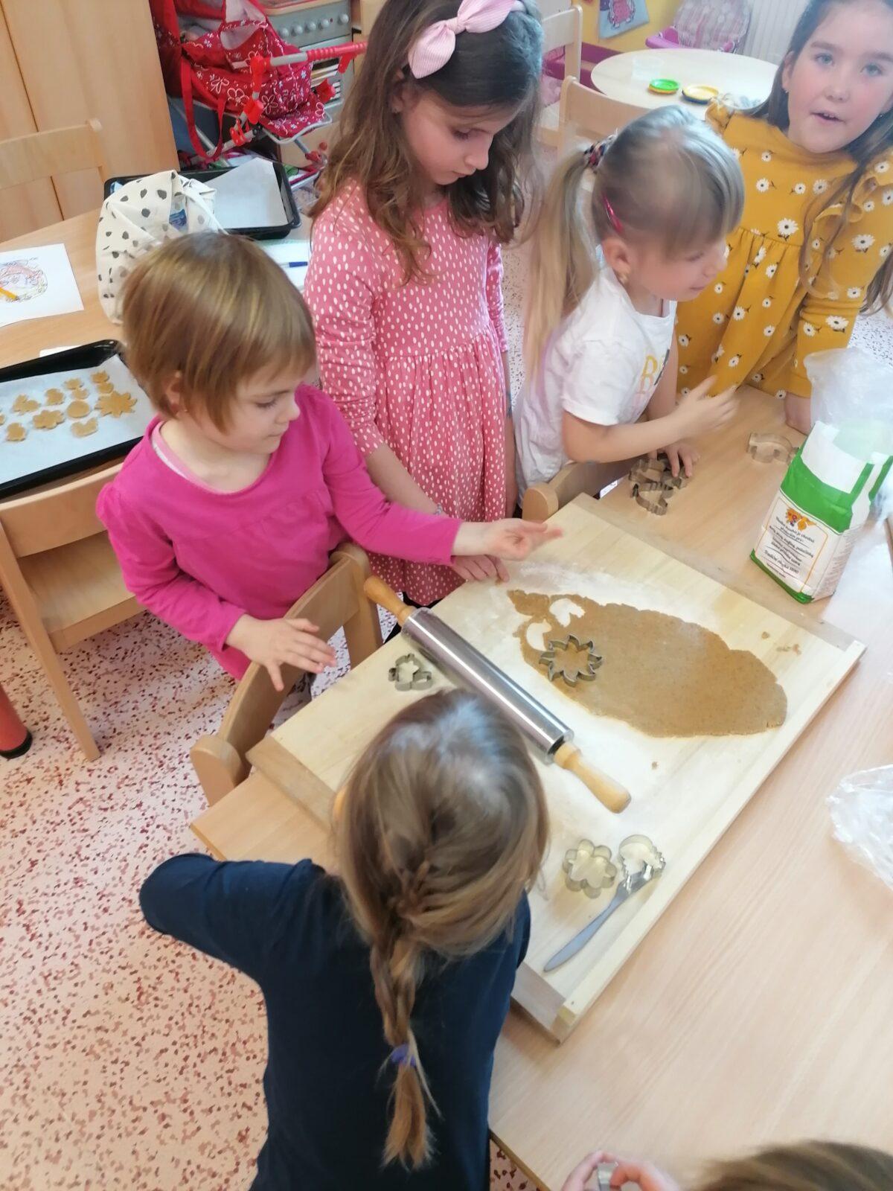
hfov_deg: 51.4
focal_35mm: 27
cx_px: 446
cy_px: 596
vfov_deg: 65.3
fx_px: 929
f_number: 1.8
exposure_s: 1/33.3
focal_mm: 4.75
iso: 125
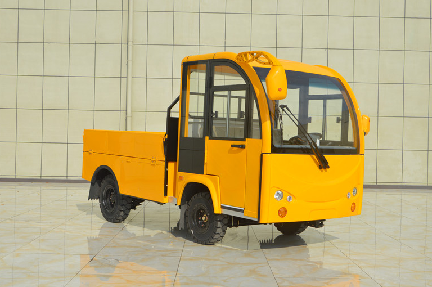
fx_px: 599
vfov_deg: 26.9
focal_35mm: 50
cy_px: 142
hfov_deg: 39.6
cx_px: 222
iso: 100
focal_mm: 32
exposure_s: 1/320
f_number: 9
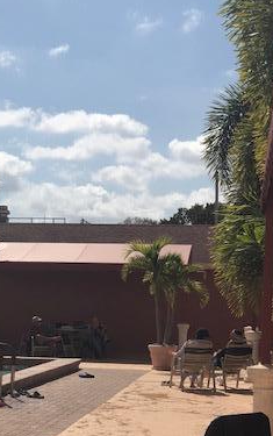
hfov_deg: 13.9
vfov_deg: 21.8
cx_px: 60
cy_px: 348
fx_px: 1117
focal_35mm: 94
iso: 16
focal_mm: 6
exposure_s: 1/2825
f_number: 2.4
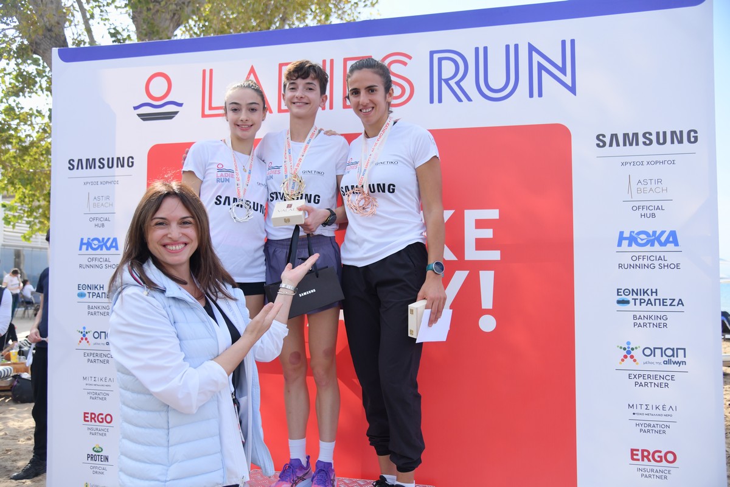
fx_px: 608
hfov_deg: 61.9
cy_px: 244
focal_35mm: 30
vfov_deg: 43.6
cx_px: 365
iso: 800
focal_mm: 30
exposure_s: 1/4000
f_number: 4
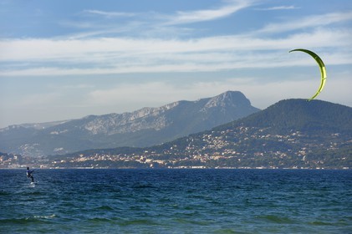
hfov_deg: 11.4
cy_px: 117
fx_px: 1759
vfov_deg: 7.6
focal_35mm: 180
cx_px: 176
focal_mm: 180
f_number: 9
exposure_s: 1/500
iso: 200
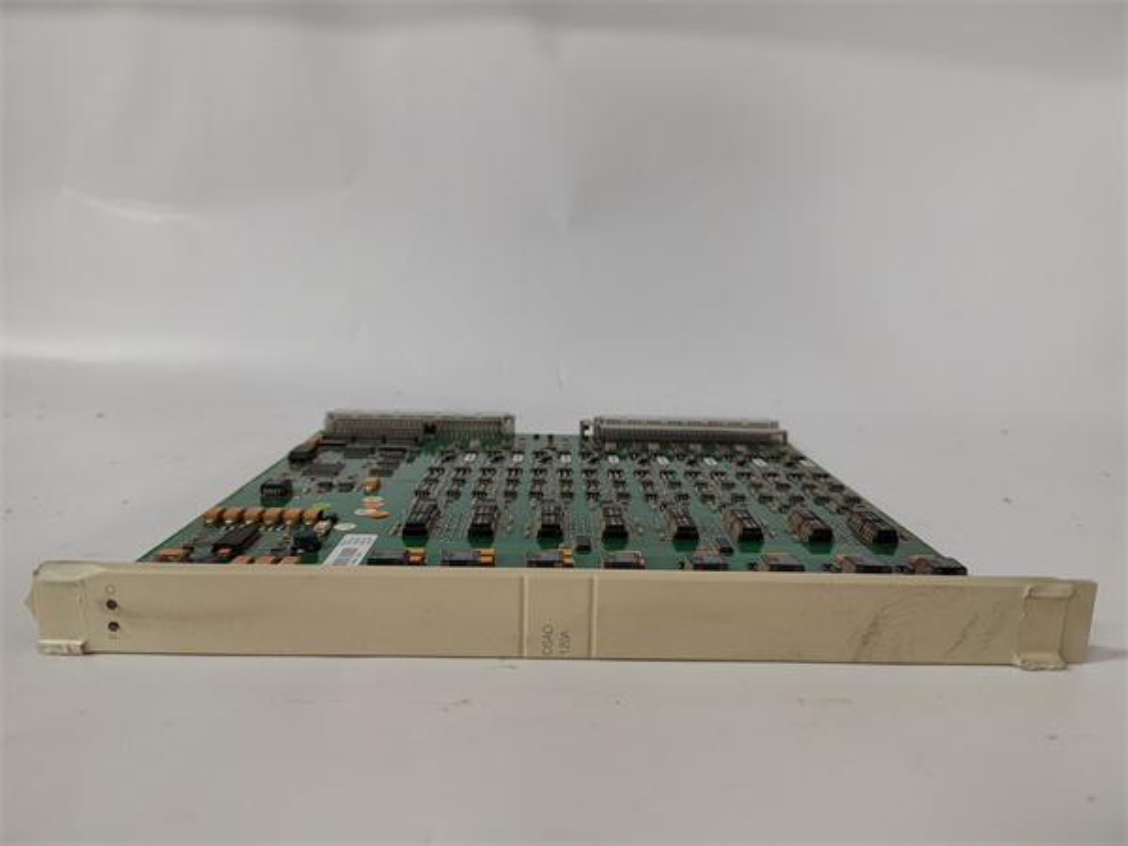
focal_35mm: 23
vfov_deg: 58.9
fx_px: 749
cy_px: 423
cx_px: 564
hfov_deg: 73.9
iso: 1375
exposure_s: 1/100
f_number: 1.9
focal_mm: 5.52
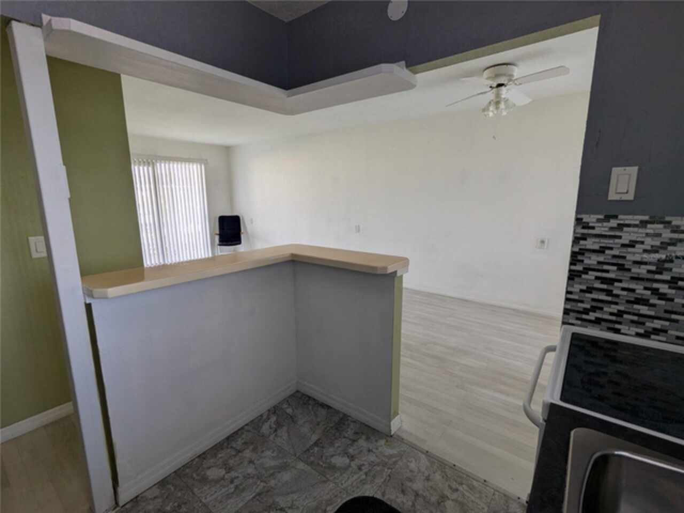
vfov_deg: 78.1
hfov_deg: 94.5
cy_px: 256
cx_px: 342
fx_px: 316
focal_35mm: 16
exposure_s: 1/120
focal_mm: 2.35
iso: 62
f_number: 2.2
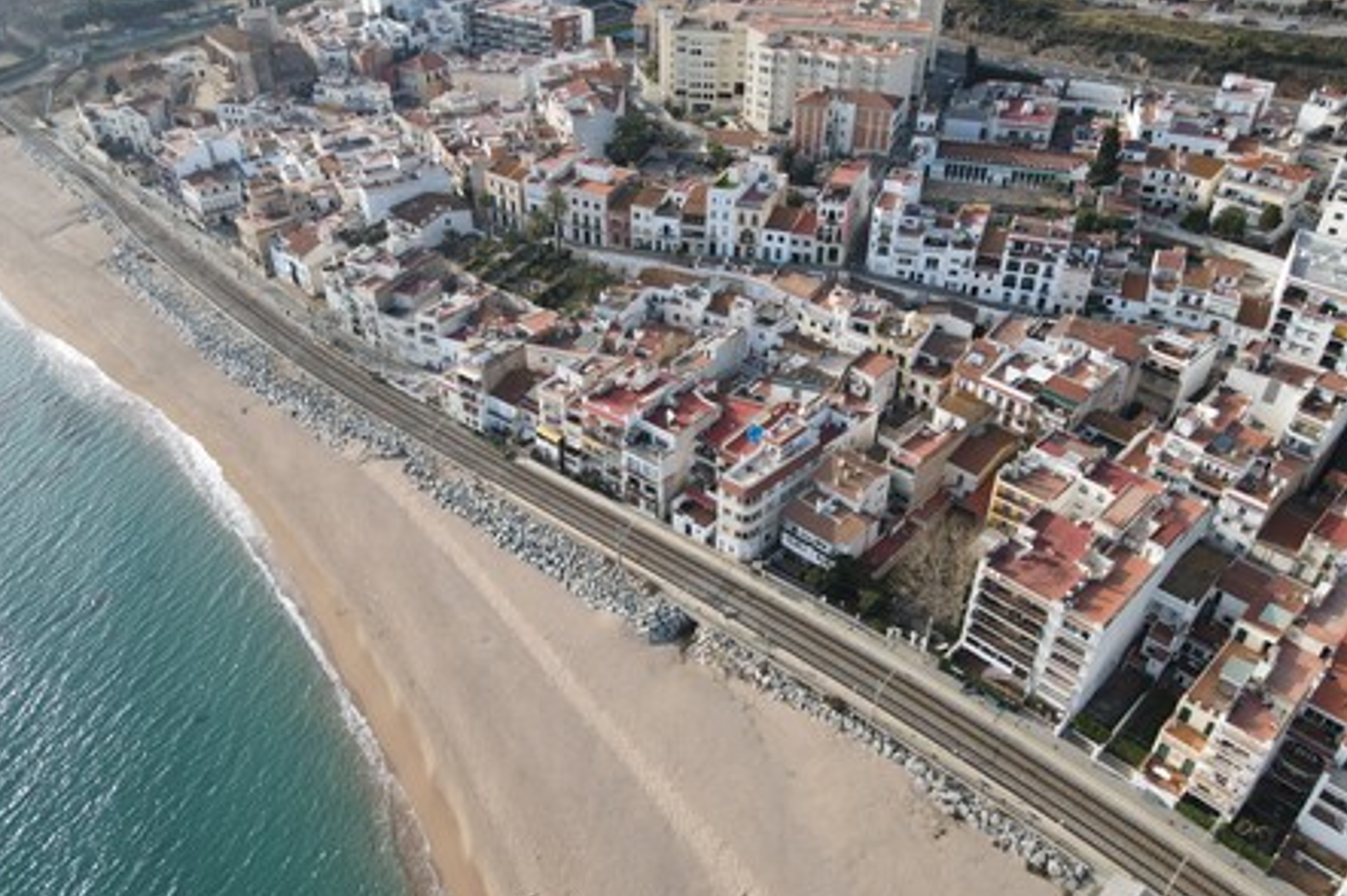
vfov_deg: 49.5
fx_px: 972
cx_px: 655
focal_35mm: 26
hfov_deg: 69.4
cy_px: 434
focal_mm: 4.5
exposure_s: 1/350
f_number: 2.8
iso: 110
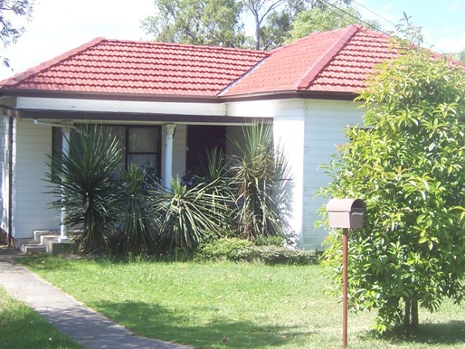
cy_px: 138
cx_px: 233
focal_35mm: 56
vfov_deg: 26.1
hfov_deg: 34.3
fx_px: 753
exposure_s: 1/500
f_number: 2.8
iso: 80
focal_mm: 6.2
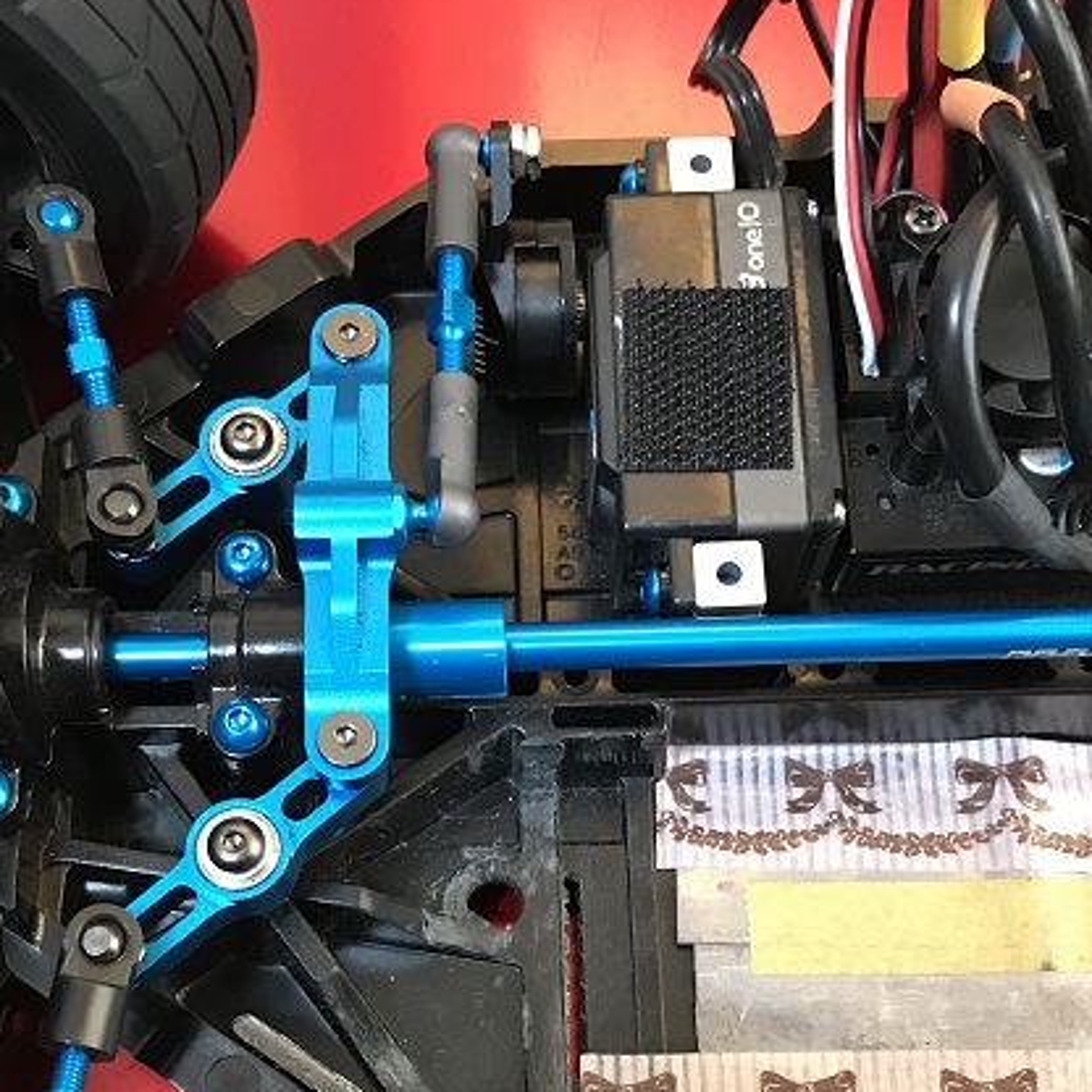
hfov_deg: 35.3
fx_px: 1713
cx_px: 513
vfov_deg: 34.8
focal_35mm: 48
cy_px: 776
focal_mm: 3.99
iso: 100
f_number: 1.8
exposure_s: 1/11
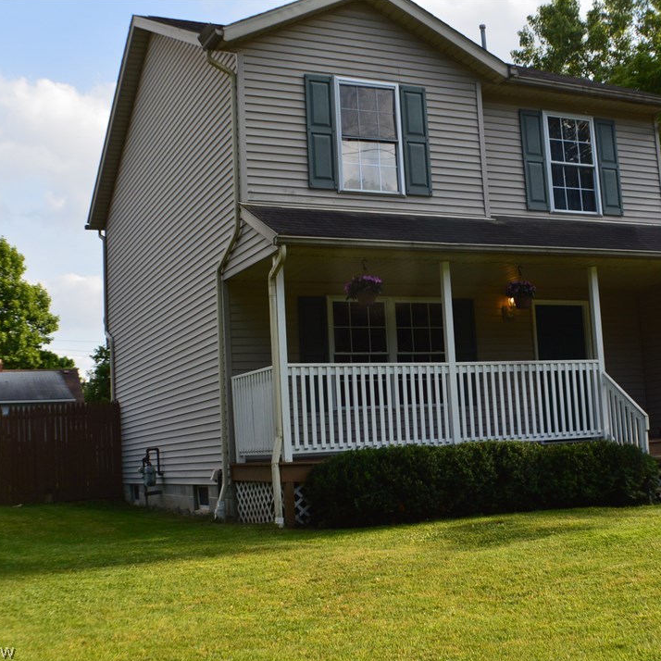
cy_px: 331
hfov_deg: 27.6
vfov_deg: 27.7
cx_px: 424
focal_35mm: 62
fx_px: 1339
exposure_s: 1/250
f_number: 10
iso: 400
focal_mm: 32
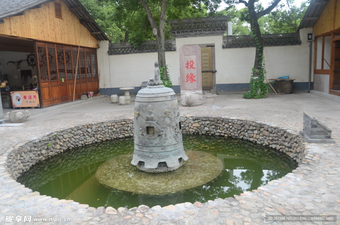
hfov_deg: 67.5
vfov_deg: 47.7
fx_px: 254
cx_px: 170
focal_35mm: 27
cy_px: 112
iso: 100
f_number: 4
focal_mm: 18
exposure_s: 1/30
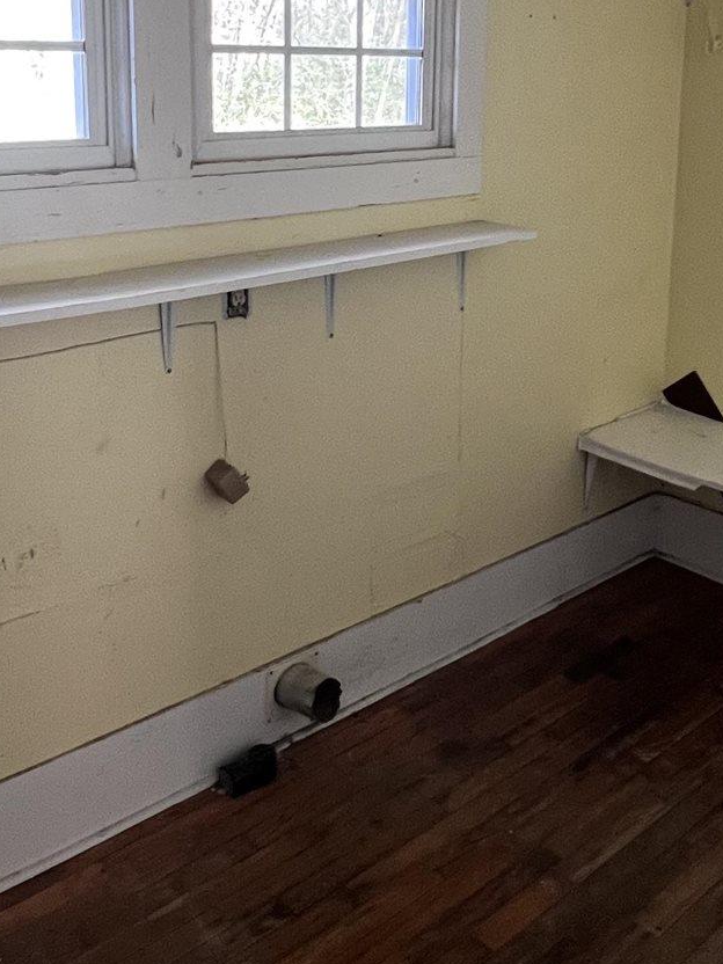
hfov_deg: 39.6
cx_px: 394
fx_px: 1003
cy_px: 256
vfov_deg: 49.6
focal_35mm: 36
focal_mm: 1.57
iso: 250
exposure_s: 1/65
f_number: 1.8
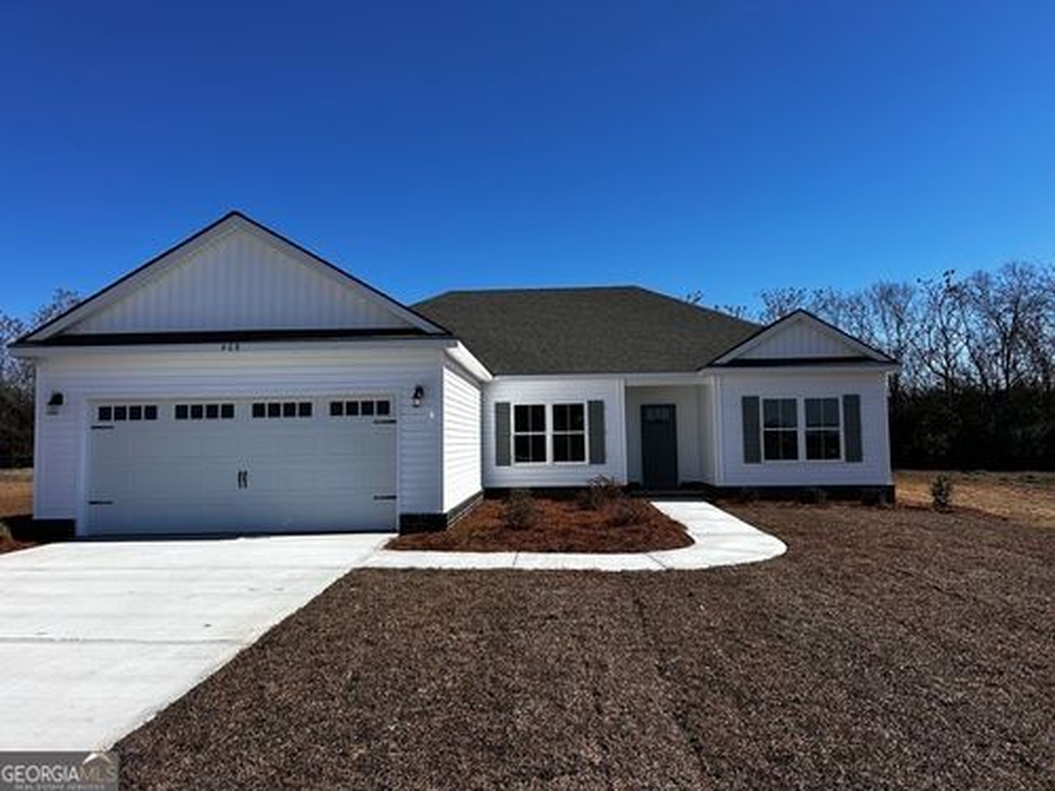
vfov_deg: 53.1
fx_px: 792
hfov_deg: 67.3
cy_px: 396
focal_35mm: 26
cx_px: 528
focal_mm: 5.7
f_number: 1.5
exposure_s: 1/5076
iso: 50
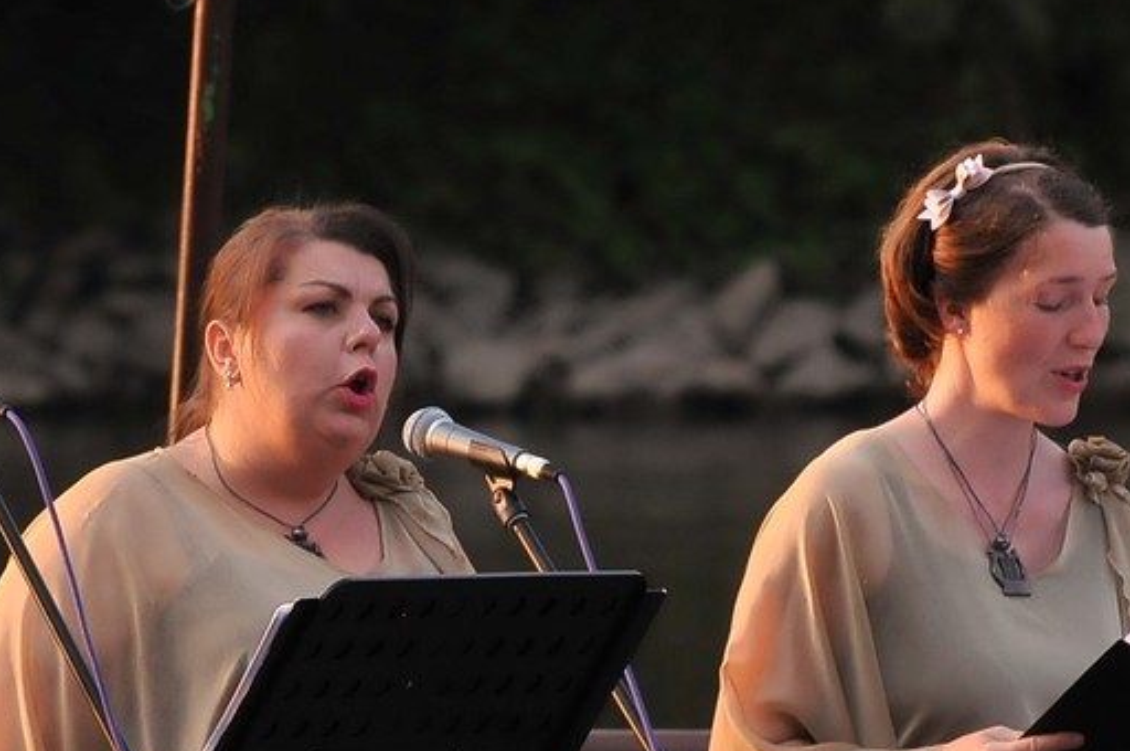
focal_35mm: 720
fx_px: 22571
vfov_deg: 1.9
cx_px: 269
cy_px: 716
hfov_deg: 2.9
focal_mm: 240
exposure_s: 1/320
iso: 1000
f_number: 9
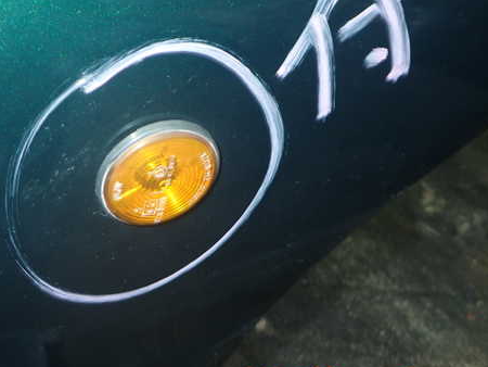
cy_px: 148
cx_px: 167
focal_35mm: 40
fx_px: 564
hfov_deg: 46.1
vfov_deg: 35.9
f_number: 2.3
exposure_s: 1/30
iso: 200
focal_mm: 5.4
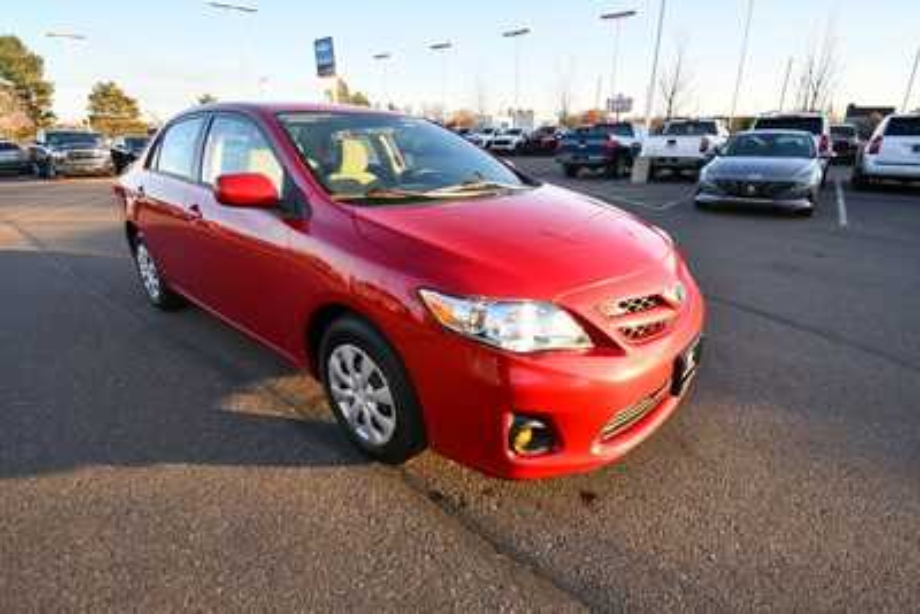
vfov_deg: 73.8
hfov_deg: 96.7
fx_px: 409
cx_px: 460
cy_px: 307
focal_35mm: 16
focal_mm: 11
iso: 280
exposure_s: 1/250
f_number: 5.6
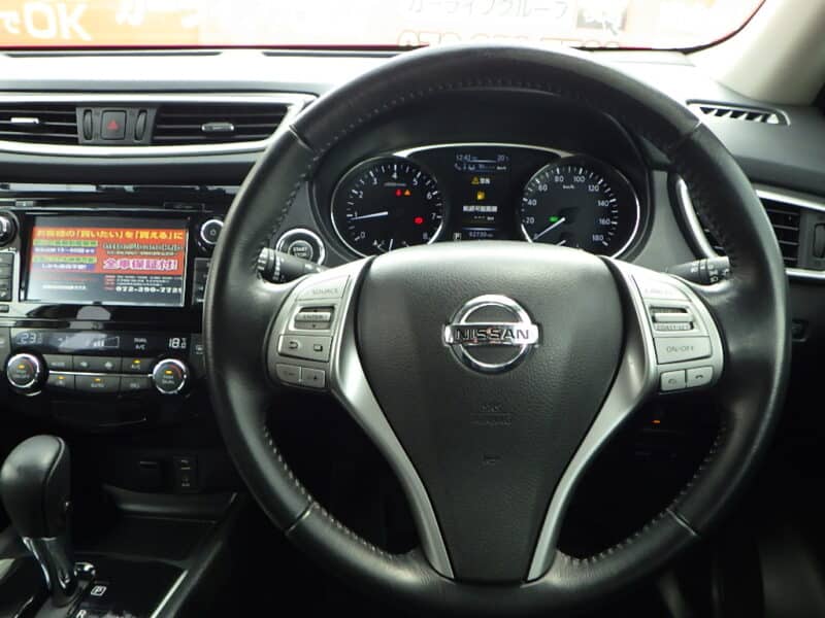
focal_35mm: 28
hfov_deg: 63.4
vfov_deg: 49.7
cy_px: 309
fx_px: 667
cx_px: 412
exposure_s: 1/45
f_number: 3.5
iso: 125
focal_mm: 5
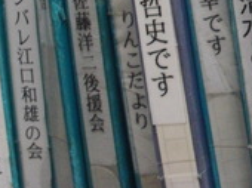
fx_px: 771
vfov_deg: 13.5
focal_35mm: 106
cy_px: -38
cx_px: 271
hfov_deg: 18.0
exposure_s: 1/60
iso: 400
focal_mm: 6.3
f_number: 2.8
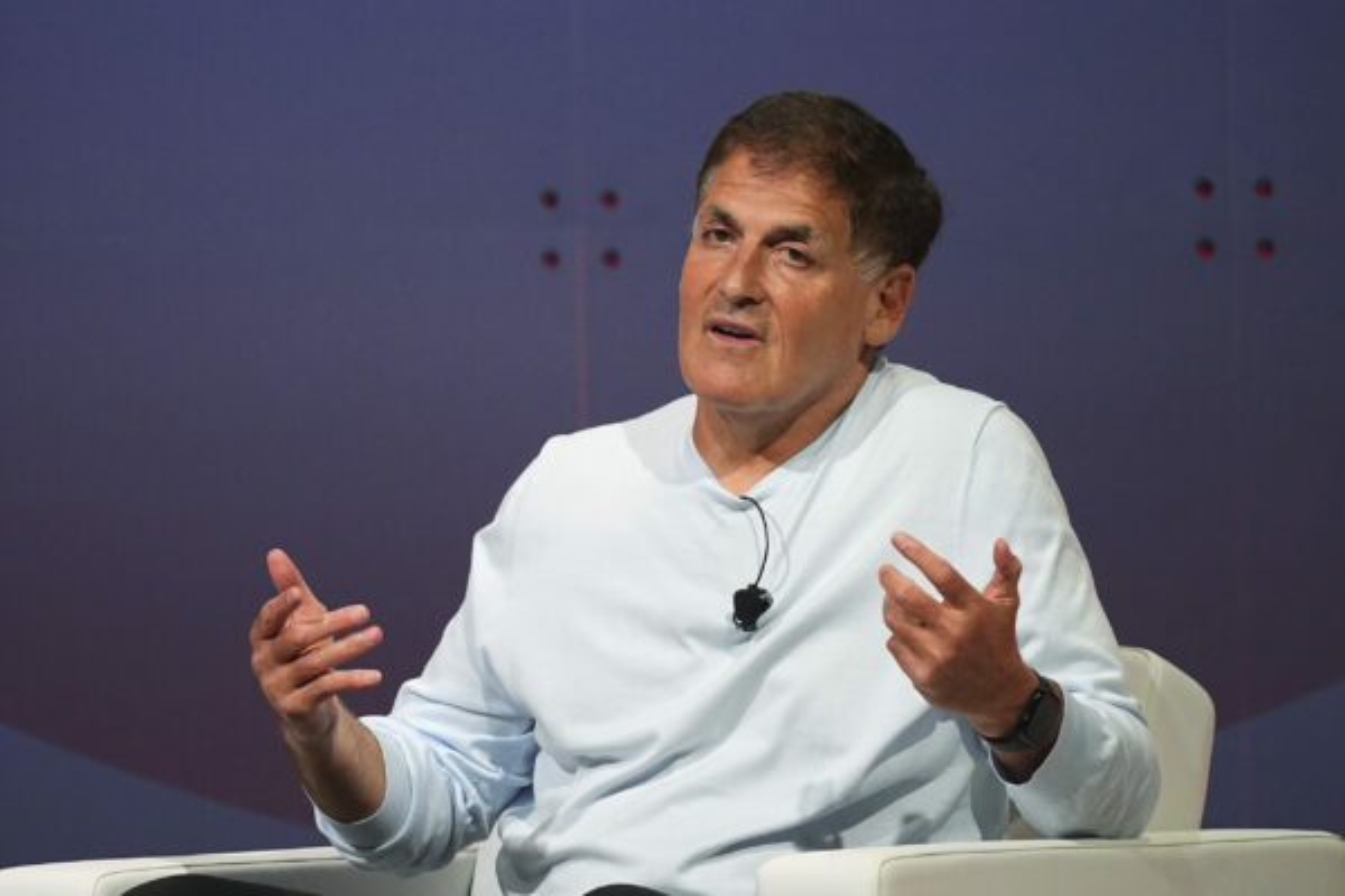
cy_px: 448
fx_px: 33622
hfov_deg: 2.3
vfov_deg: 1.5
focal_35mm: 900
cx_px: 672
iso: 4000
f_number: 4
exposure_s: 1/800
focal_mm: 600
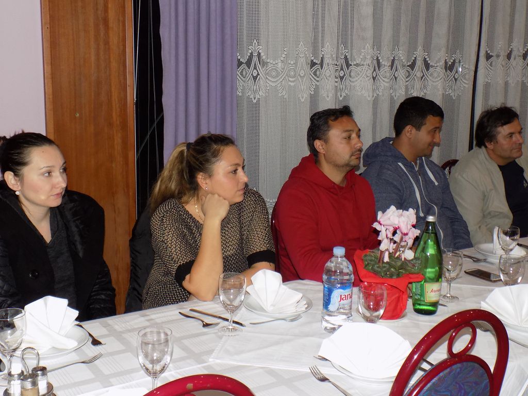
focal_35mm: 41
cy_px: 198
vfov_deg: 35.1
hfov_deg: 45.8
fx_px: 625
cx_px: 264
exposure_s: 1/30
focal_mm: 7.3
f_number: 3.6
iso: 250
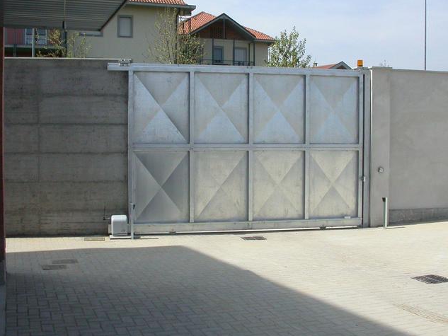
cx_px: 227
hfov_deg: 42.1
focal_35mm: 45
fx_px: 583
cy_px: 152
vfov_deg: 32.2
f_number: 7.5
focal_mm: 7.85
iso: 200
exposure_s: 1/958
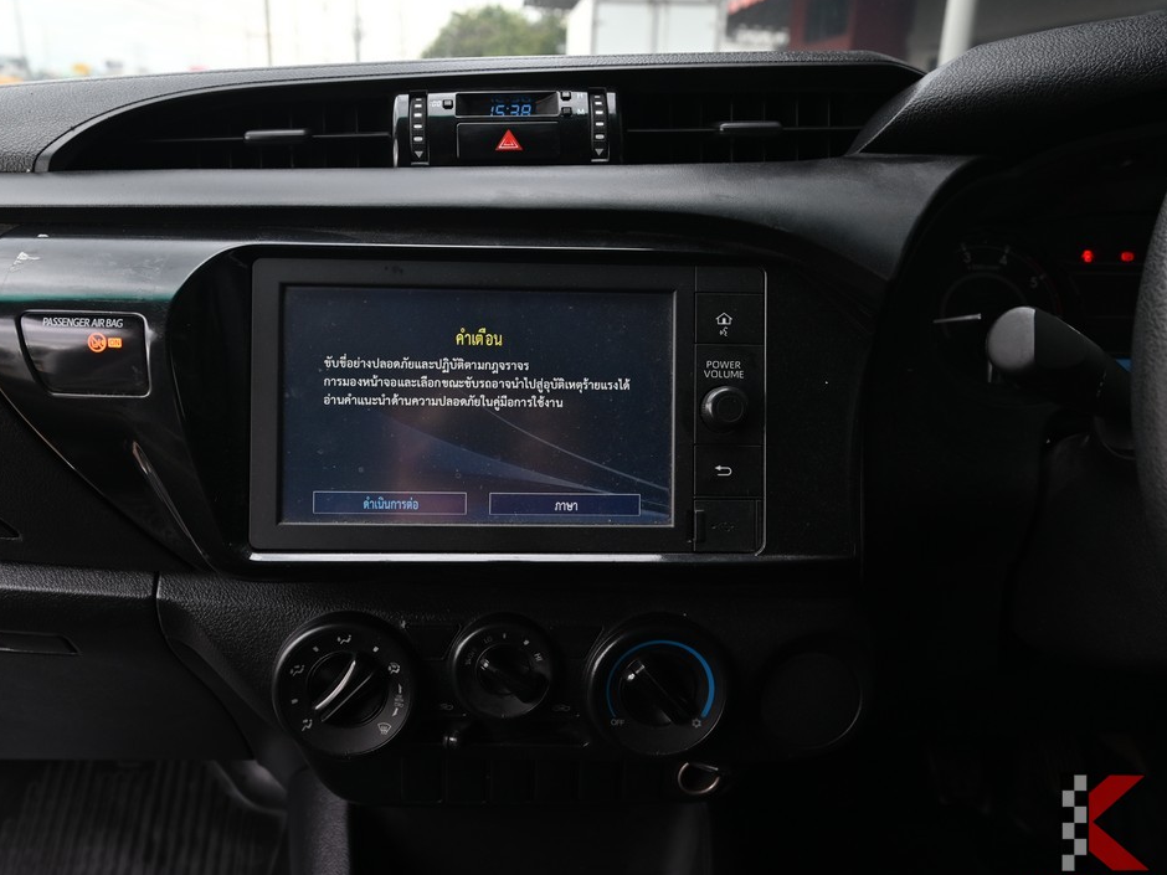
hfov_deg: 65.1
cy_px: 451
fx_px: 910
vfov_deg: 51.3
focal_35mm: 27
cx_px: 508
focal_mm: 24
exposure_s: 1/60
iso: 280
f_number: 5.6
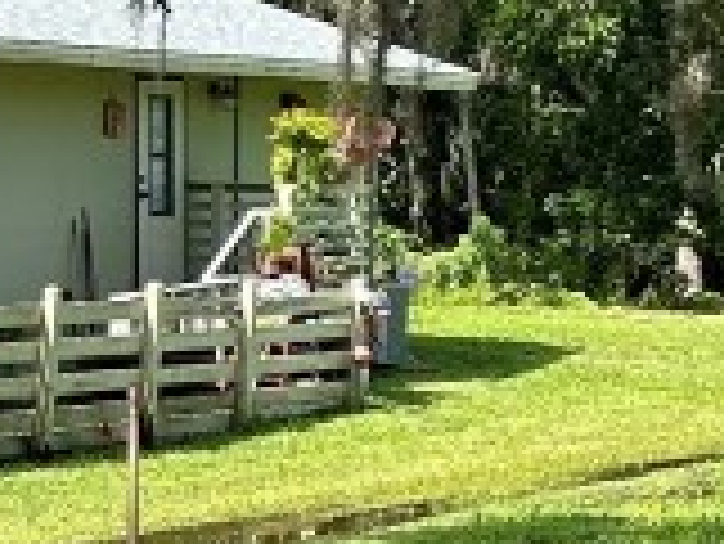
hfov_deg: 9.7
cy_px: 162
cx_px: 2028
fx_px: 3454
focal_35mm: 165
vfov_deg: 9.0
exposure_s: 1/1344
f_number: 1.5
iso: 50
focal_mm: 5.7
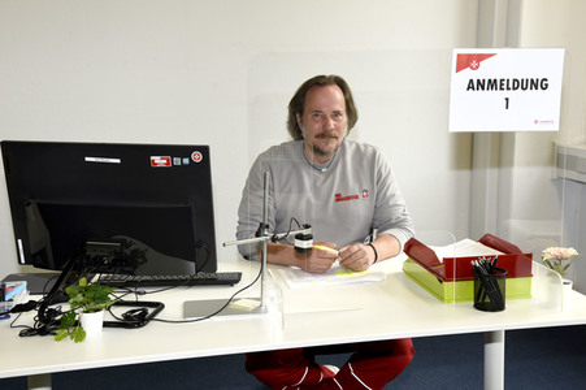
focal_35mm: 46
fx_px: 748
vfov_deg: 29.2
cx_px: 293
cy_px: 195
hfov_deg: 42.8
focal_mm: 46
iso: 800
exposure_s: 1/125
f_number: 6.3
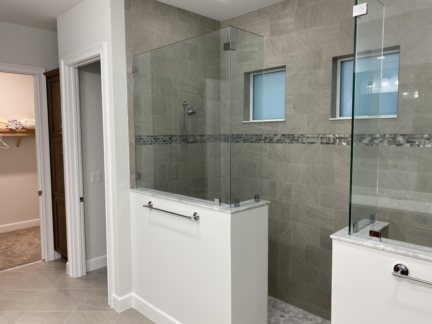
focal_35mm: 26
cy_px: 162
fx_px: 324
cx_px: 216
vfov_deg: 53.1
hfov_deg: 67.3
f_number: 1.8
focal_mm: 4.25
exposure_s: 1/60
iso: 64
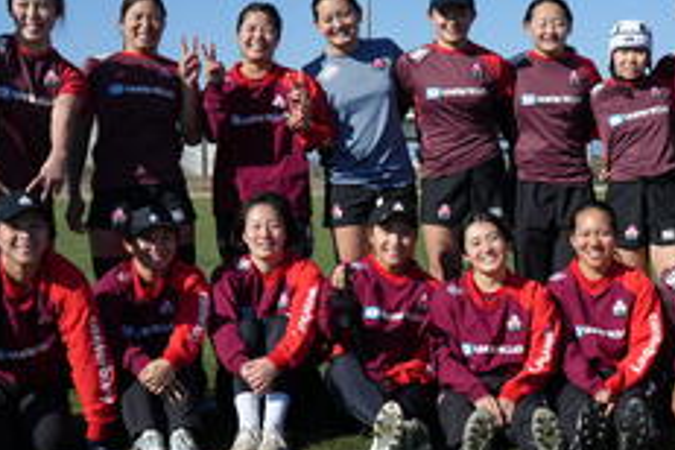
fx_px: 1256
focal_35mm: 67
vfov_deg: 20.3
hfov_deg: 29.9
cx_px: 432
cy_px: 203
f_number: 5
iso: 100
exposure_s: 1/1000
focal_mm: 31
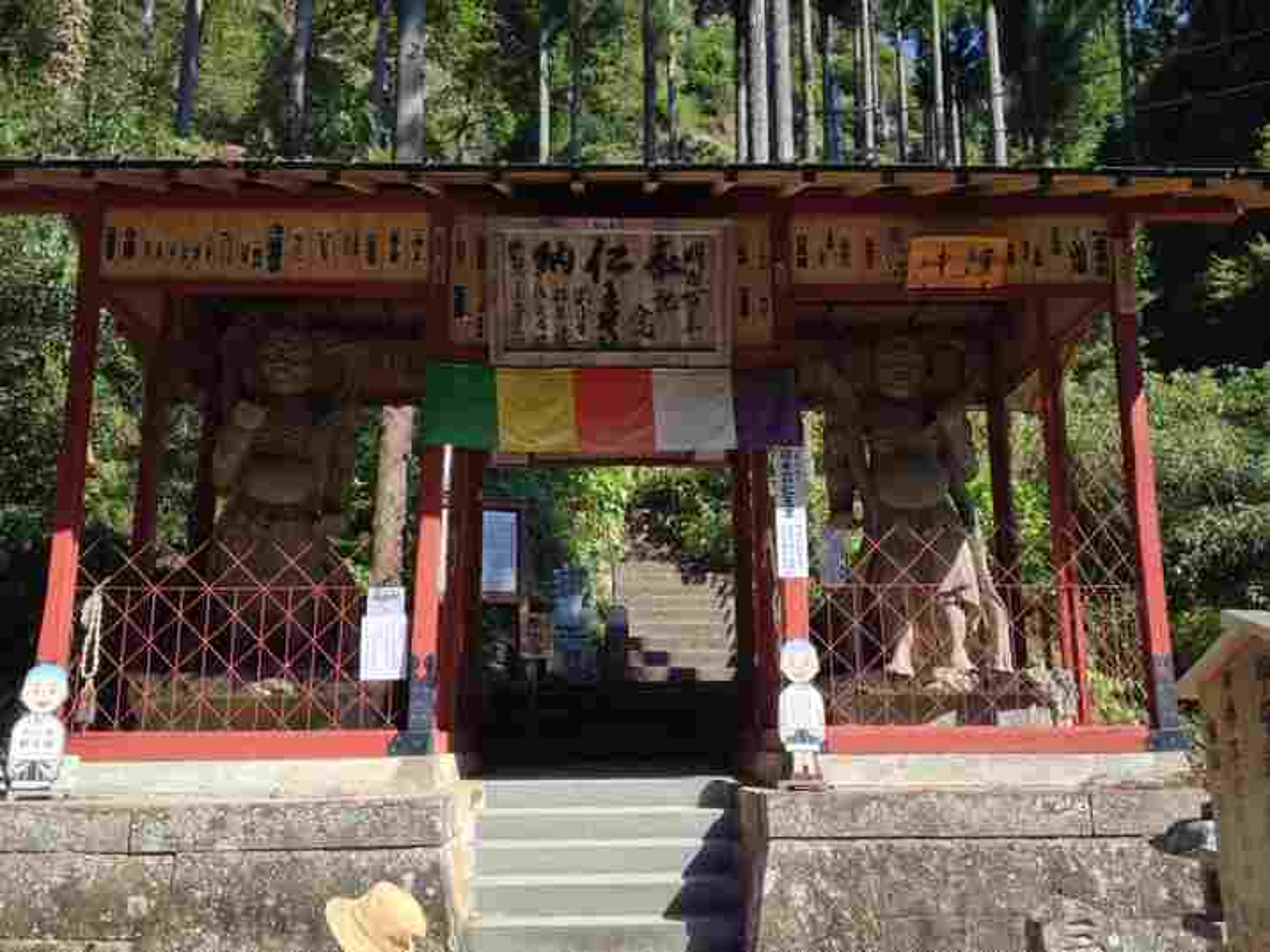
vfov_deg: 40.7
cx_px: 635
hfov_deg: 52.6
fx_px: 1284
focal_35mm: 35
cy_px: 476
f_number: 2.4
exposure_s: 1/365
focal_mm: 4.28
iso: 50
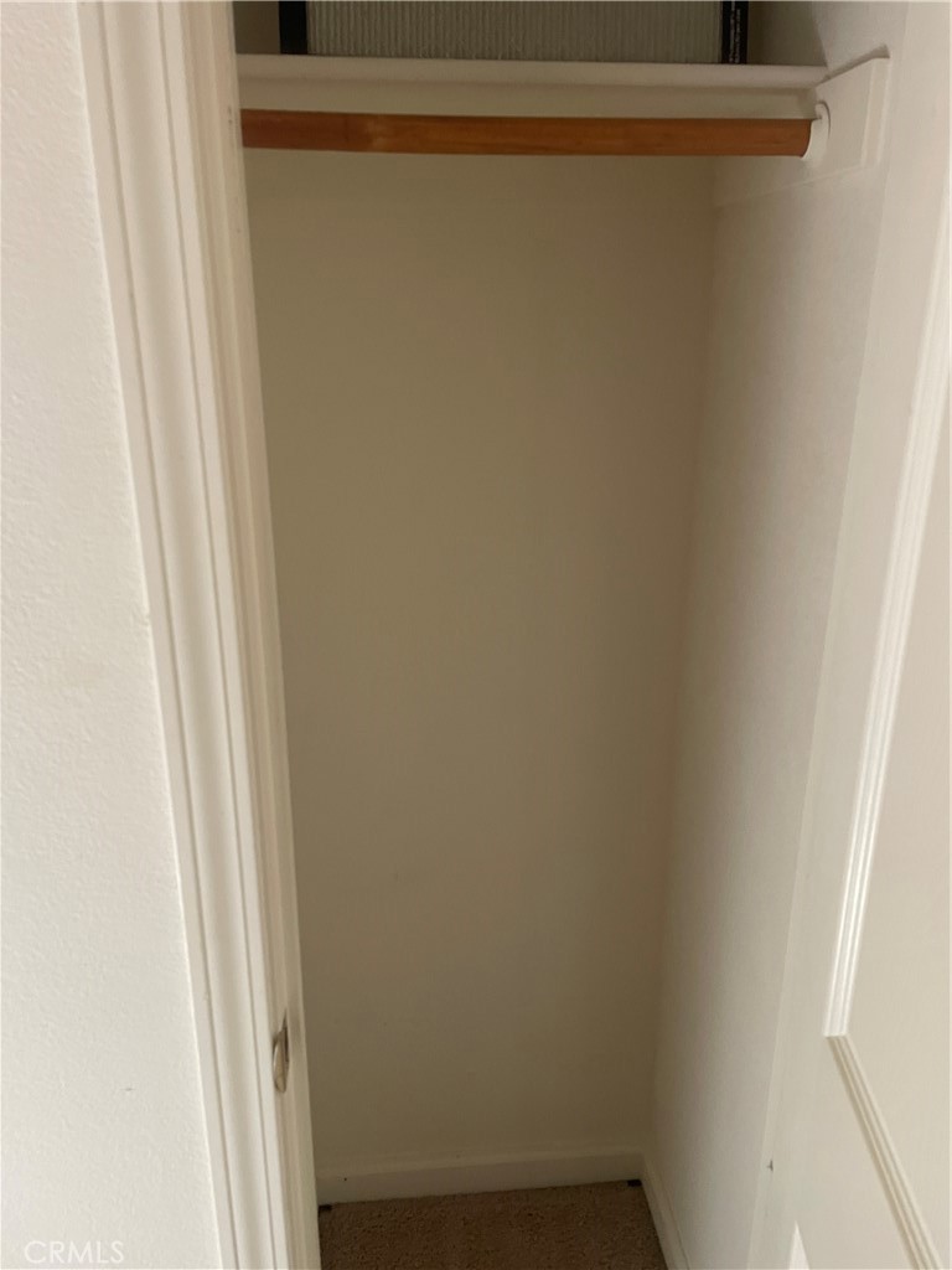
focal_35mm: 26
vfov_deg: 67.3
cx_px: 476
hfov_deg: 53.1
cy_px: 635
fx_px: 953
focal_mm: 4.2
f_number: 1.6
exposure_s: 1/60
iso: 250
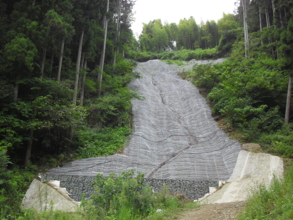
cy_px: 108
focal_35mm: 40
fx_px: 339
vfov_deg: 36.0
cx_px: 146
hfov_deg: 46.8
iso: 100
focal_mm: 6.2
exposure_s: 1/400
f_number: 2.8
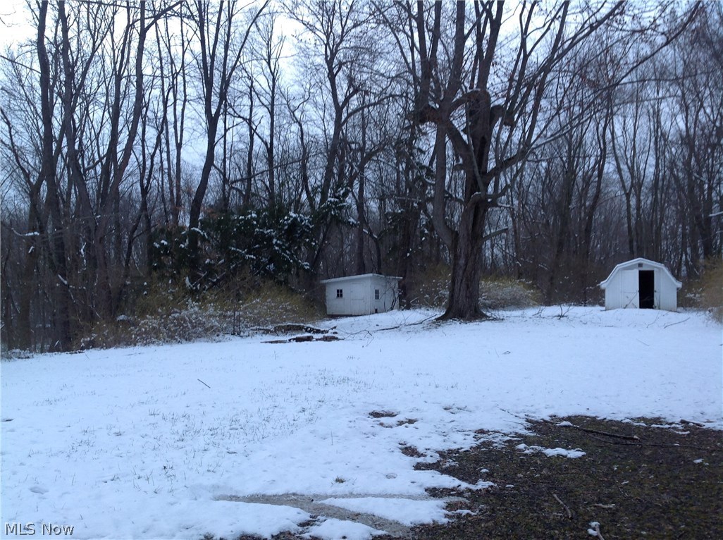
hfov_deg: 52.7
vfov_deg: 40.6
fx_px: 730
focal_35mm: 35
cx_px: 362
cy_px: 270
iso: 64
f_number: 2.4
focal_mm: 4.28
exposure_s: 1/30
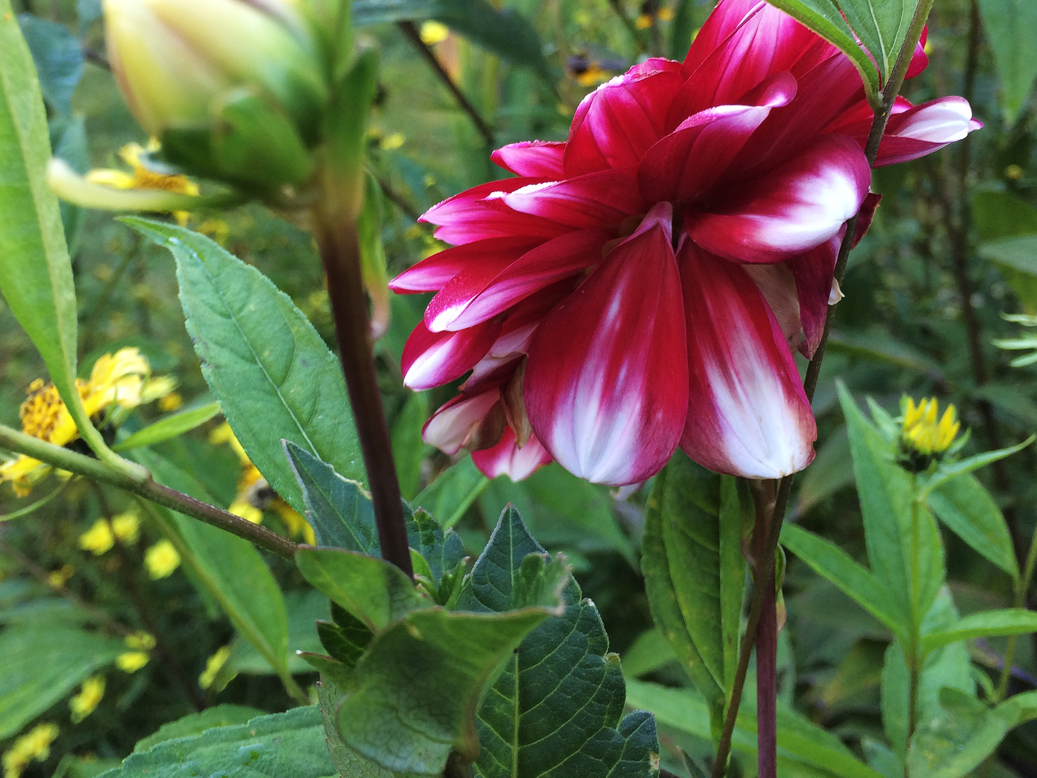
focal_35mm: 42
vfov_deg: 33.9
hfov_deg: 44.7
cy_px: 238
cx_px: 464
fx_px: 1258
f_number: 2.2
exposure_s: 1/60
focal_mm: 4.15
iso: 40
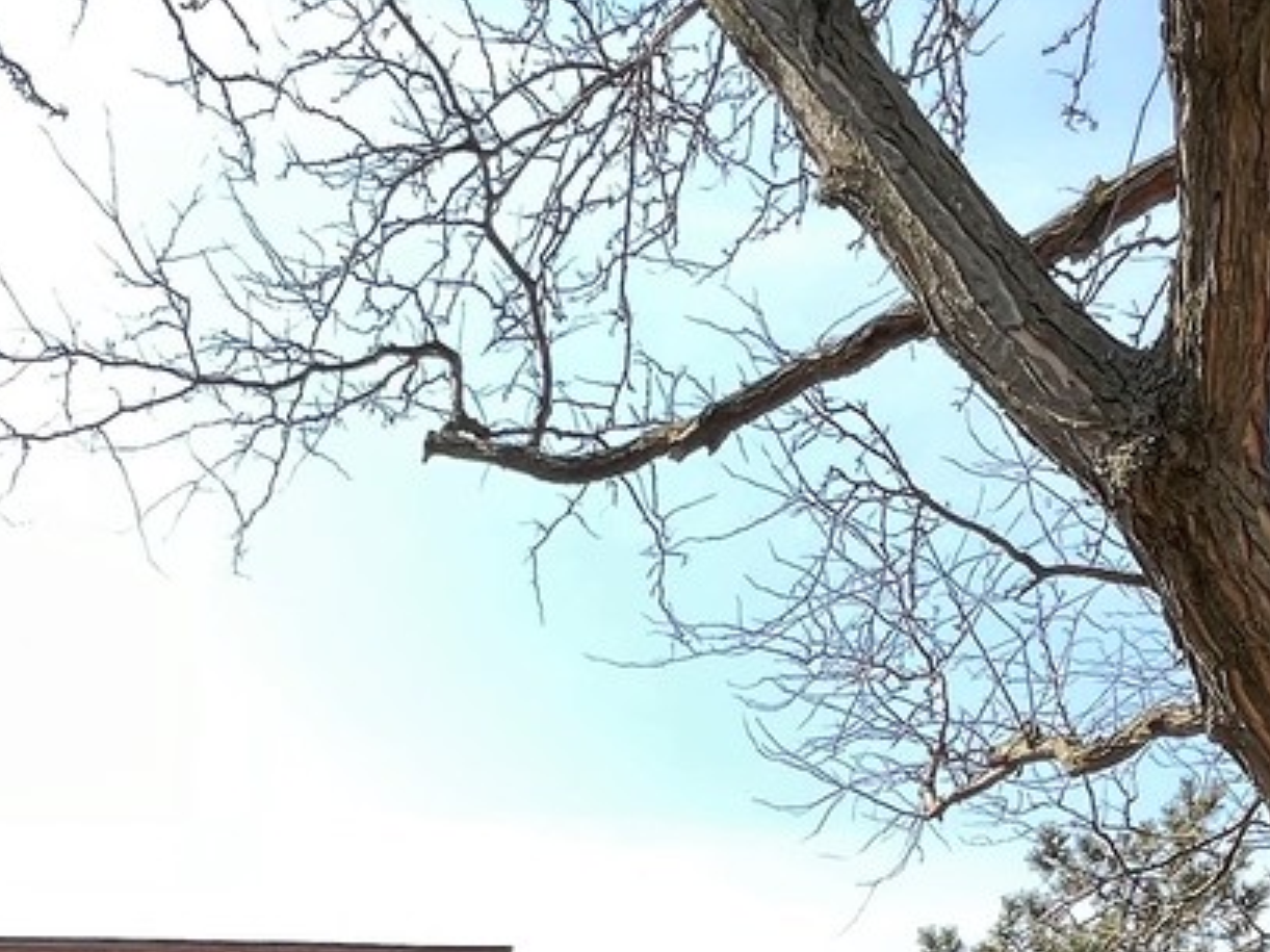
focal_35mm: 46
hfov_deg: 39.8
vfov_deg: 21.6
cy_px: 1673
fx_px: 1687
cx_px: 281
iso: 32
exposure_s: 1/207
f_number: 1.8
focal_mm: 1.57
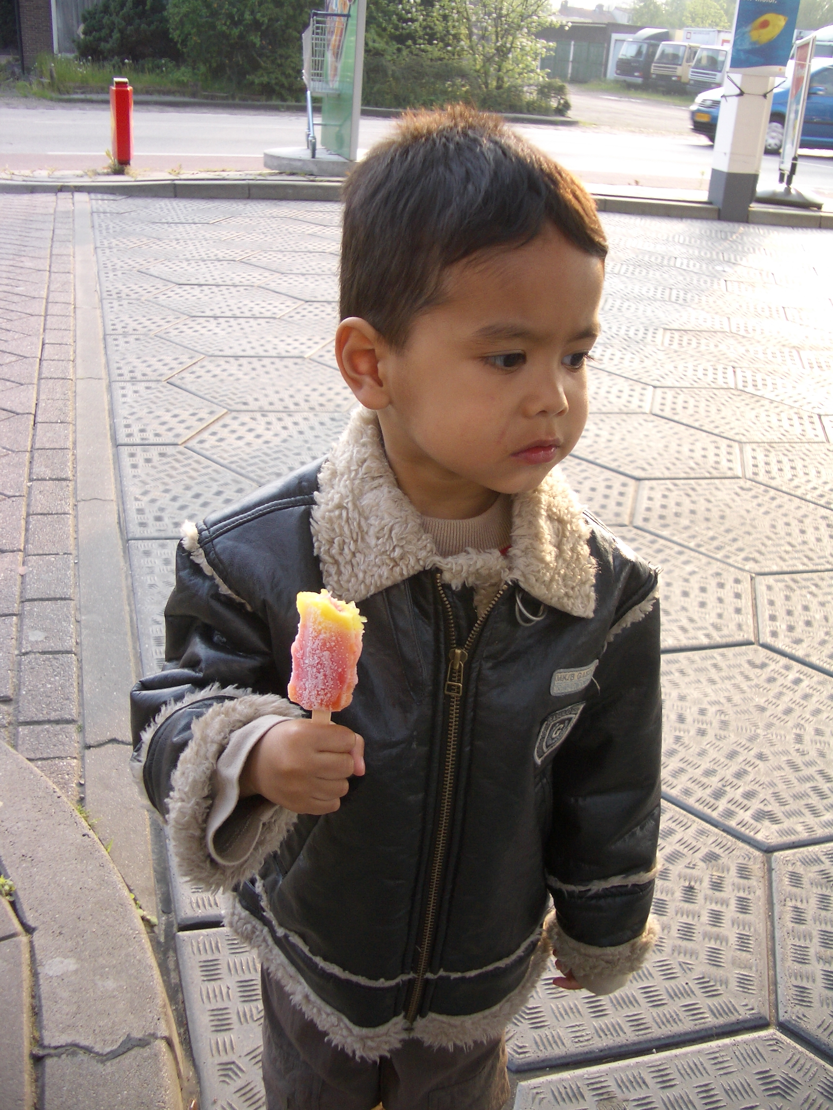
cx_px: 416
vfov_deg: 52.6
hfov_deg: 40.7
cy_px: 555
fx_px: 1123
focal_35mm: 35
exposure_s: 1/125
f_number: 2.6
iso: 50
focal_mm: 5.8
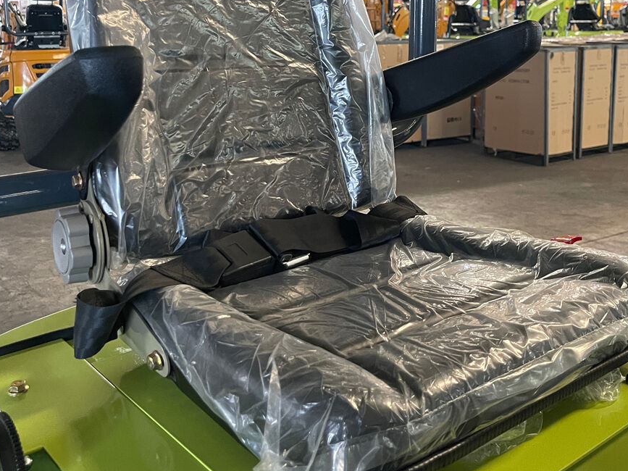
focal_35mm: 30
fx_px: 544
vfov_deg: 46.7
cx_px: 332
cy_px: 204
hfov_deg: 59.9
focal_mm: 5.1
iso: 400
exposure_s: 1/60
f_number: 1.6
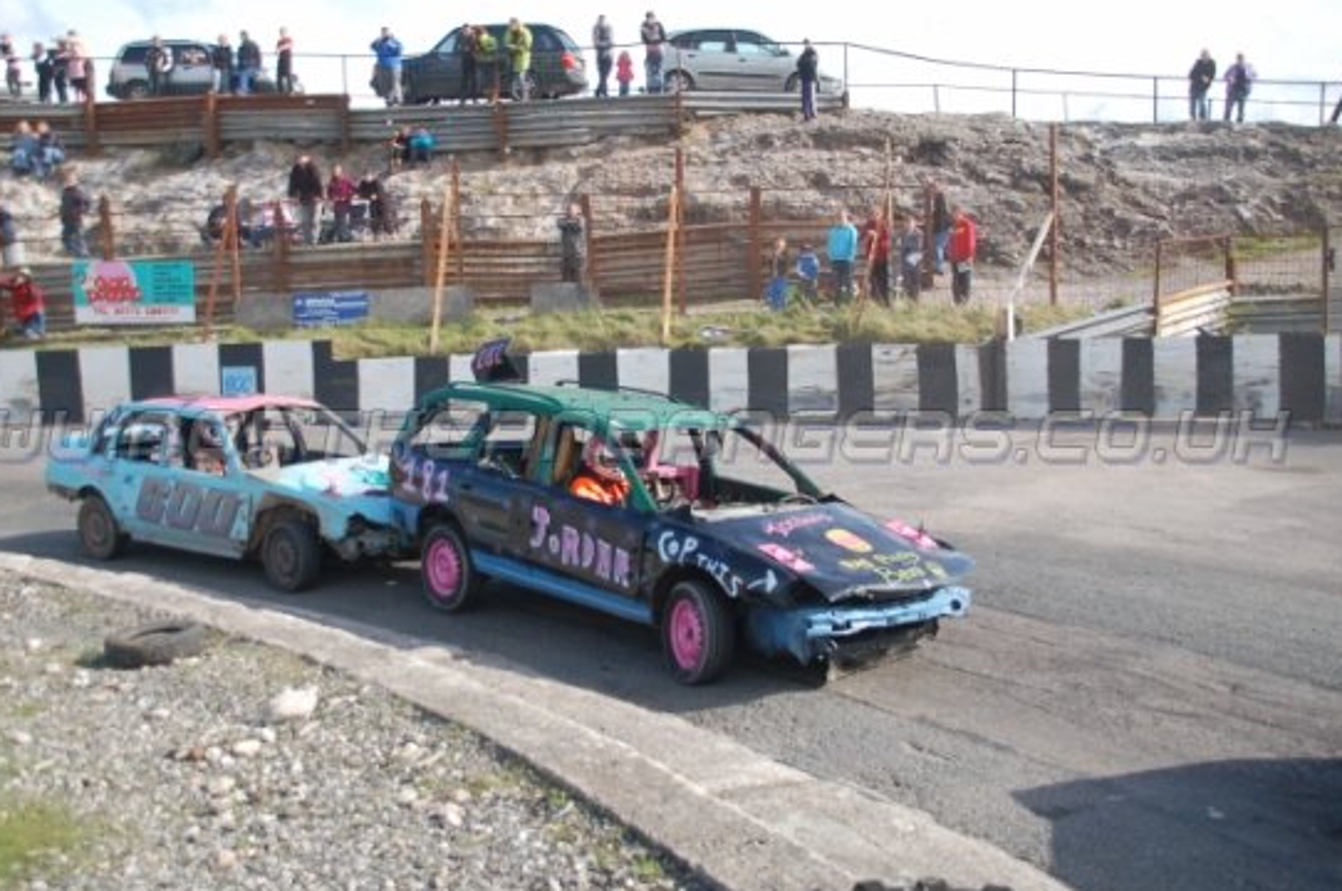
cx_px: 619
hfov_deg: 49.6
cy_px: 443
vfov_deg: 34.1
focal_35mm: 39
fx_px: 1452
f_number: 4
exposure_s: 1/1000
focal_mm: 22
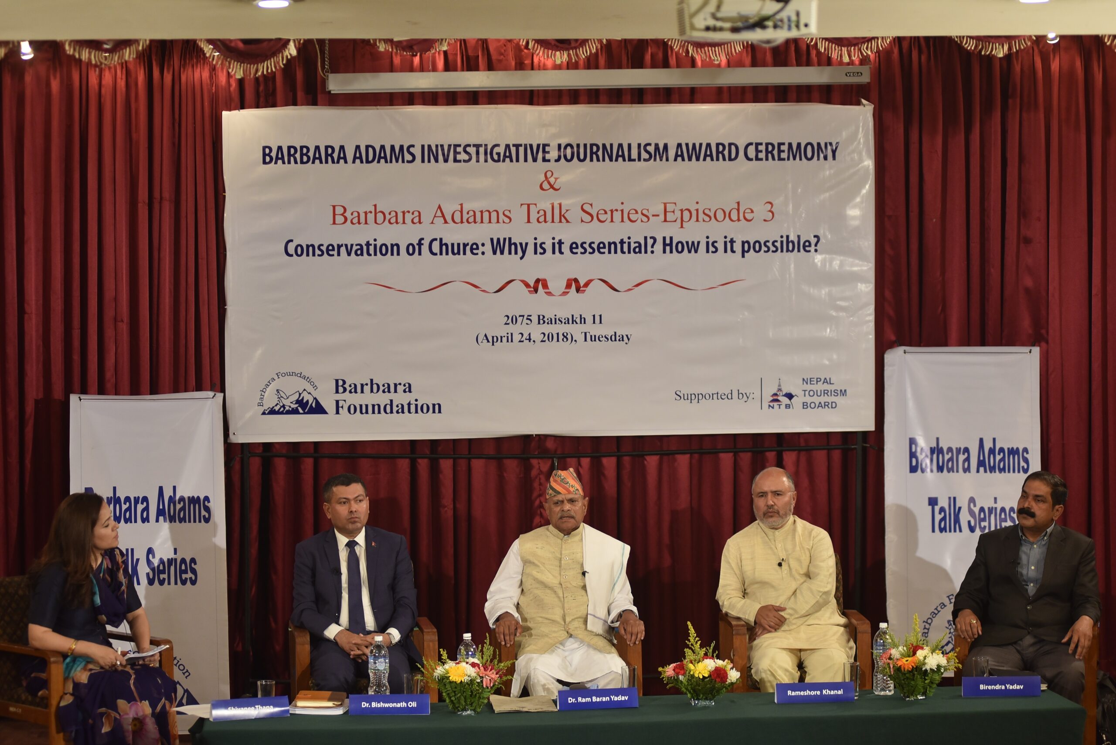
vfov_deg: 17.1
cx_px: 558
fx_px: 2481
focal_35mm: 80
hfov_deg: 25.4
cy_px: 372
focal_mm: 80
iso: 800
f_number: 2.8
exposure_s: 1/160
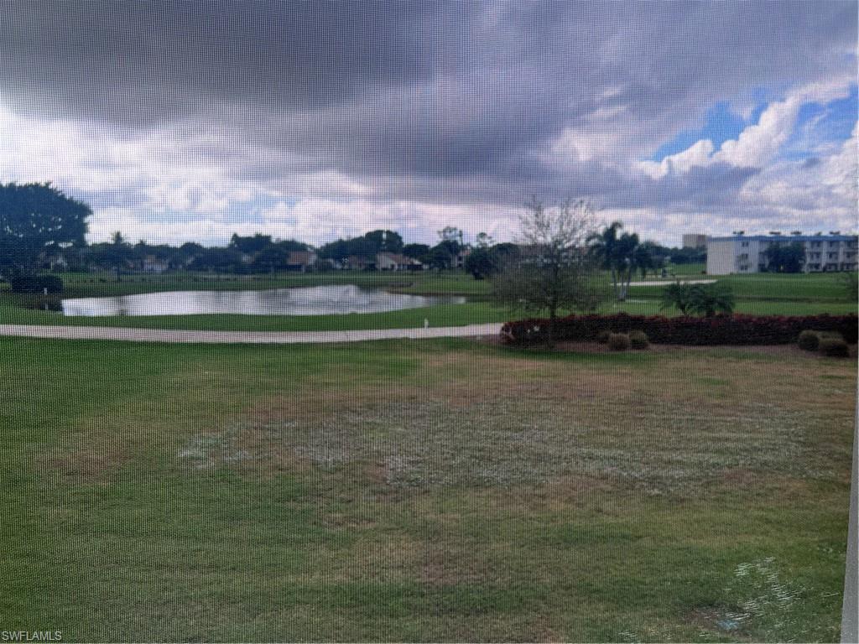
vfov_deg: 53.1
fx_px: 645
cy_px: 322
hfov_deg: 67.3
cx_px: 430
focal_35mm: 26
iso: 50
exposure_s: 1/2208
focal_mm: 5.7
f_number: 1.5
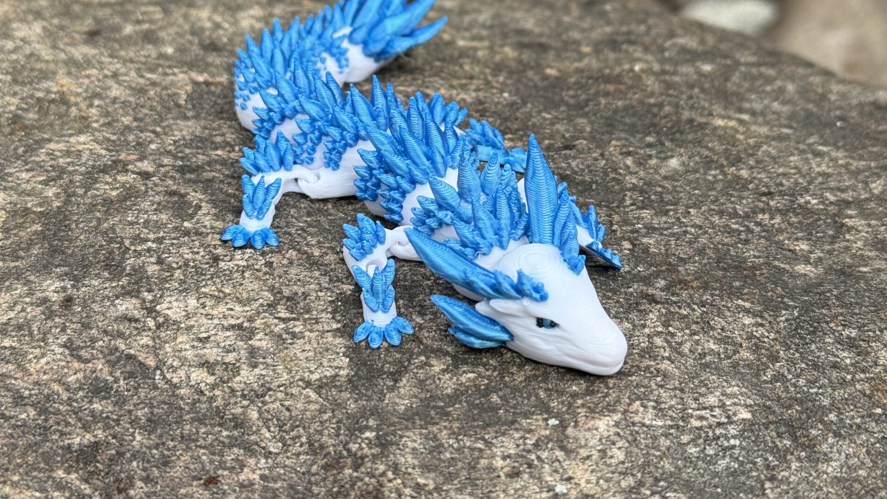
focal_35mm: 70
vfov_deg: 17.1
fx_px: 1647
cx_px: 444
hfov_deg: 30.1
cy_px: 119
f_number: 1.78
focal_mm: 6.76
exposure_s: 1/1222
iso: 64
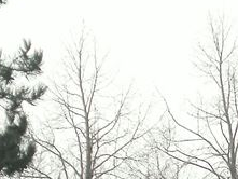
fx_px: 1878
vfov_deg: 5.3
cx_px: 249
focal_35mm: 273
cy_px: 387
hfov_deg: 7.2
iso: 100
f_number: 4.2
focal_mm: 10.3
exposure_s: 1/250
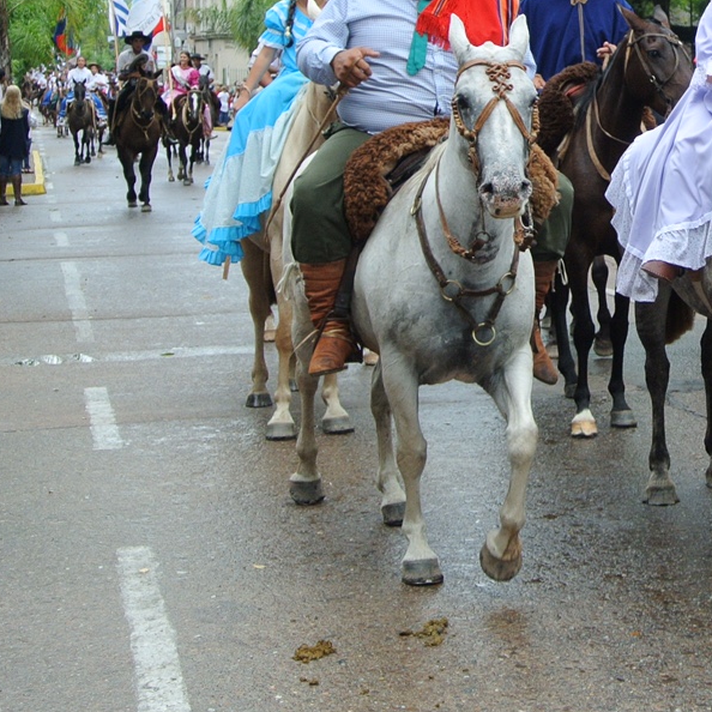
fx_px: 1931
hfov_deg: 19.7
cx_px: 838
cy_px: 173
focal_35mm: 83
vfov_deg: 20.7
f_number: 4.2
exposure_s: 1/250
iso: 140
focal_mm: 15.1
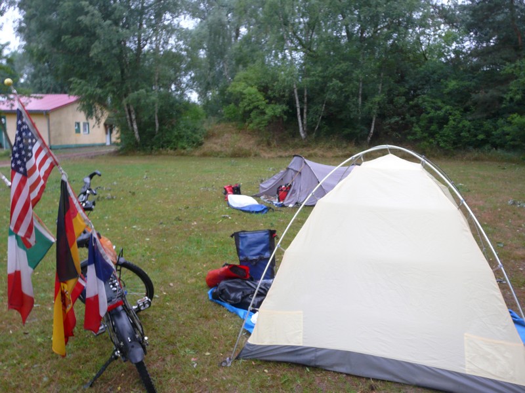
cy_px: 196
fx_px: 425
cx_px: 262
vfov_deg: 49.7
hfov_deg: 63.4
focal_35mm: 28
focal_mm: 4.6
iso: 100
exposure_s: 1/15
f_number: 3.2
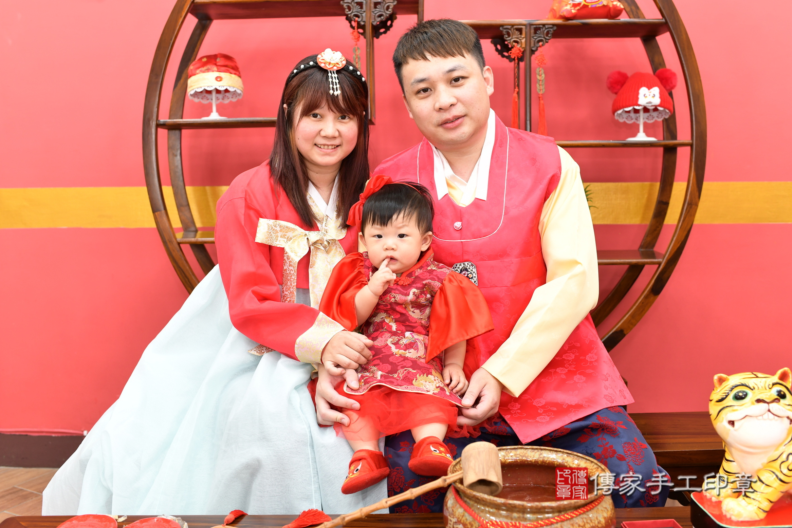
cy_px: 257
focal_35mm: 36
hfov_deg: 53.1
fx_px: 792
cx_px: 389
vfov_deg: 36.9
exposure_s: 1/200
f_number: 4.5
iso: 800
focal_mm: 35
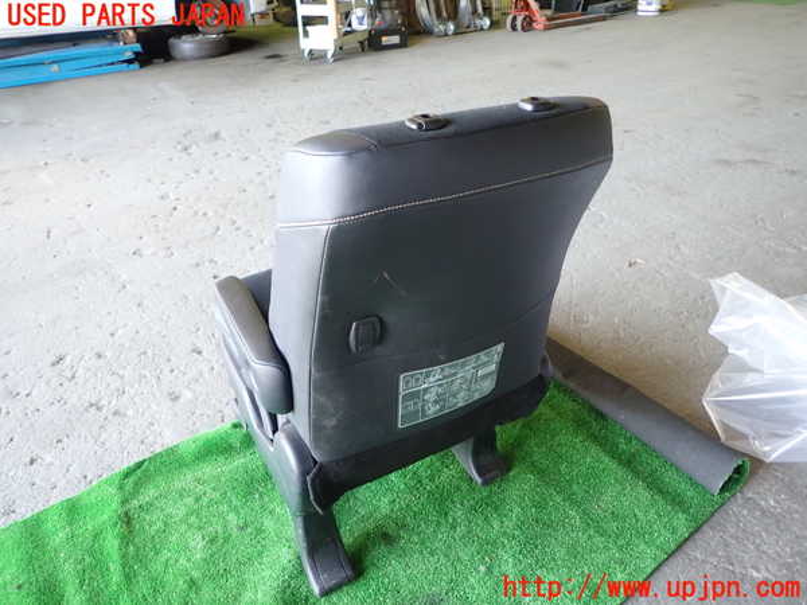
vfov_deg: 54.9
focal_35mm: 25
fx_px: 583
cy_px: 302
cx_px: 404
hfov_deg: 69.4
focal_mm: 4.5
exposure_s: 1/40
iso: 200
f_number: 2
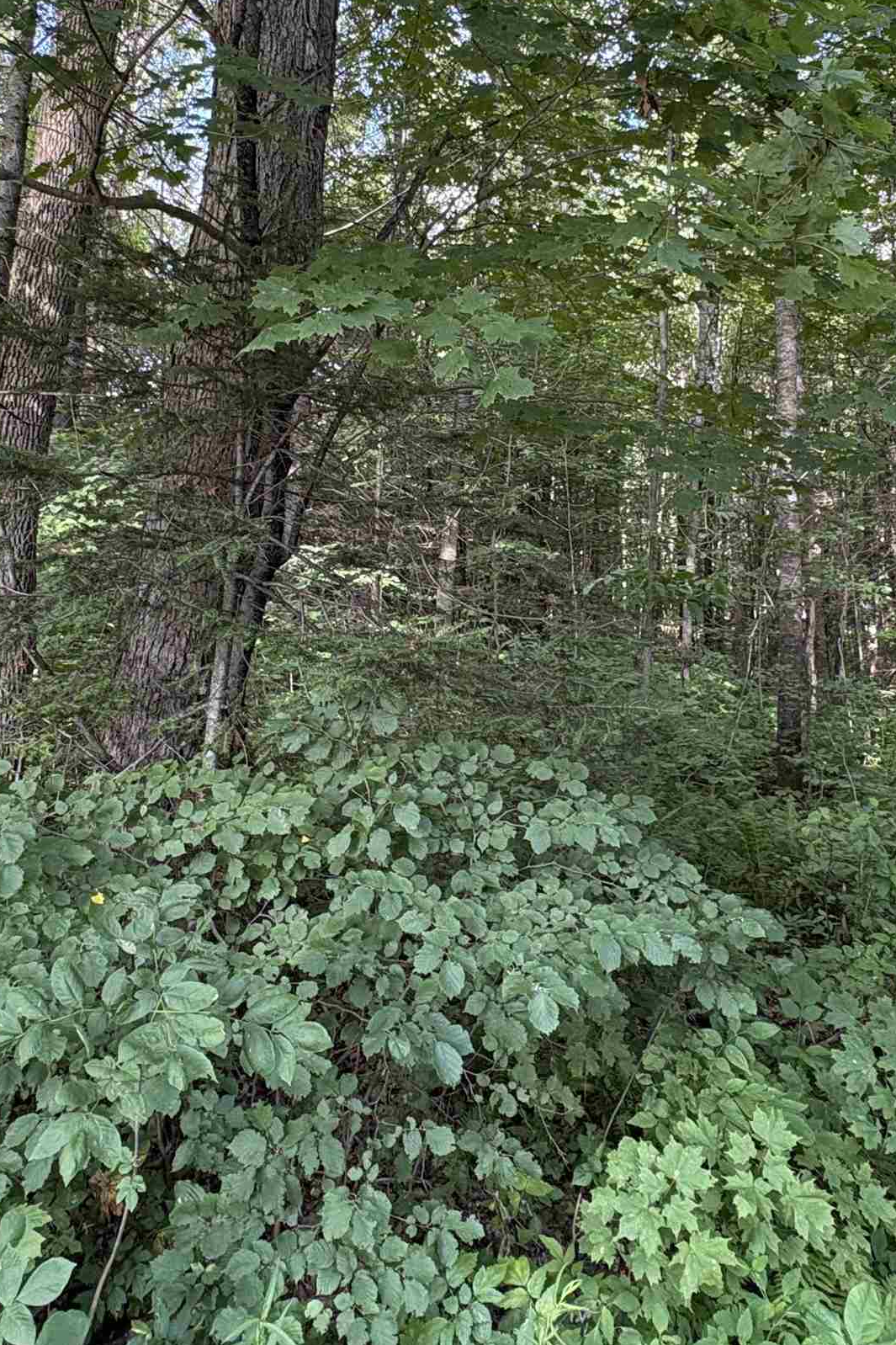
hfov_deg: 46.3
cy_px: 461
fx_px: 1045
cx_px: 486
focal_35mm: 28
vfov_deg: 64.0
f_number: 2.2
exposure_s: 1/99
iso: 200
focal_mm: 2.22
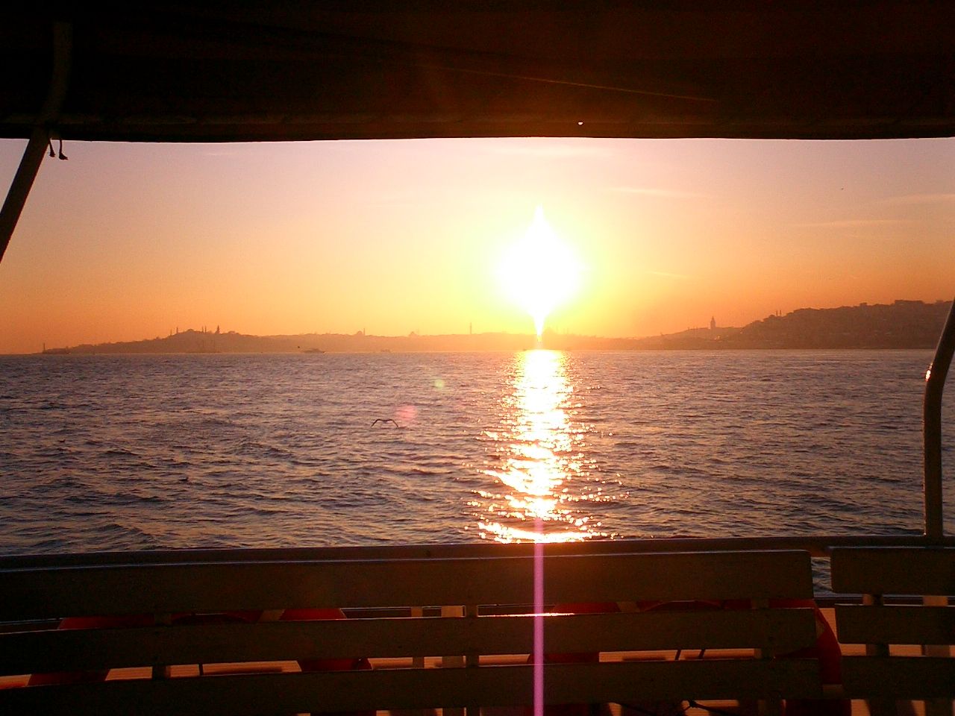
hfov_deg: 50.1
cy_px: 358
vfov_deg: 38.7
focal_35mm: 37
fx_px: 1021
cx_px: 478
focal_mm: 5.6
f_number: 3.5
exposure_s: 1/1000
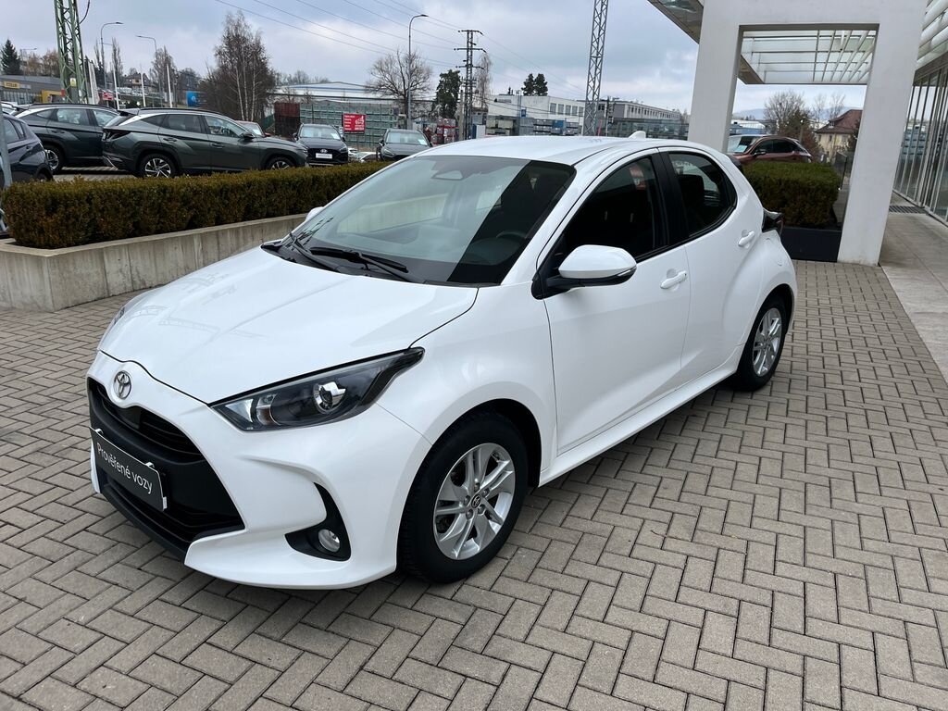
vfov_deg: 53.1
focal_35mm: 26
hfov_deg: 67.3
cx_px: 474
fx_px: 712
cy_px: 356
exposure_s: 1/1294
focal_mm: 5.1
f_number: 1.6
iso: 50
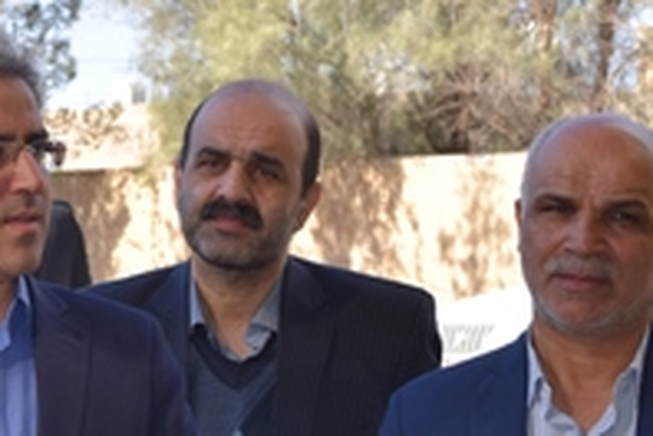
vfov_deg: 8.8
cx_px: -33
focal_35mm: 155
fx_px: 2811
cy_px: 378
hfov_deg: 13.0
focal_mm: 32
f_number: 7.1
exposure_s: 1/200
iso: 100
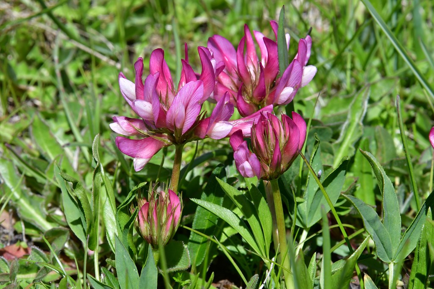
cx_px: 217
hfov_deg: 18.2
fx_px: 1356
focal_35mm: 112
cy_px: 144
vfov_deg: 12.2
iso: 400
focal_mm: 75
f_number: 14
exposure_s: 1/200
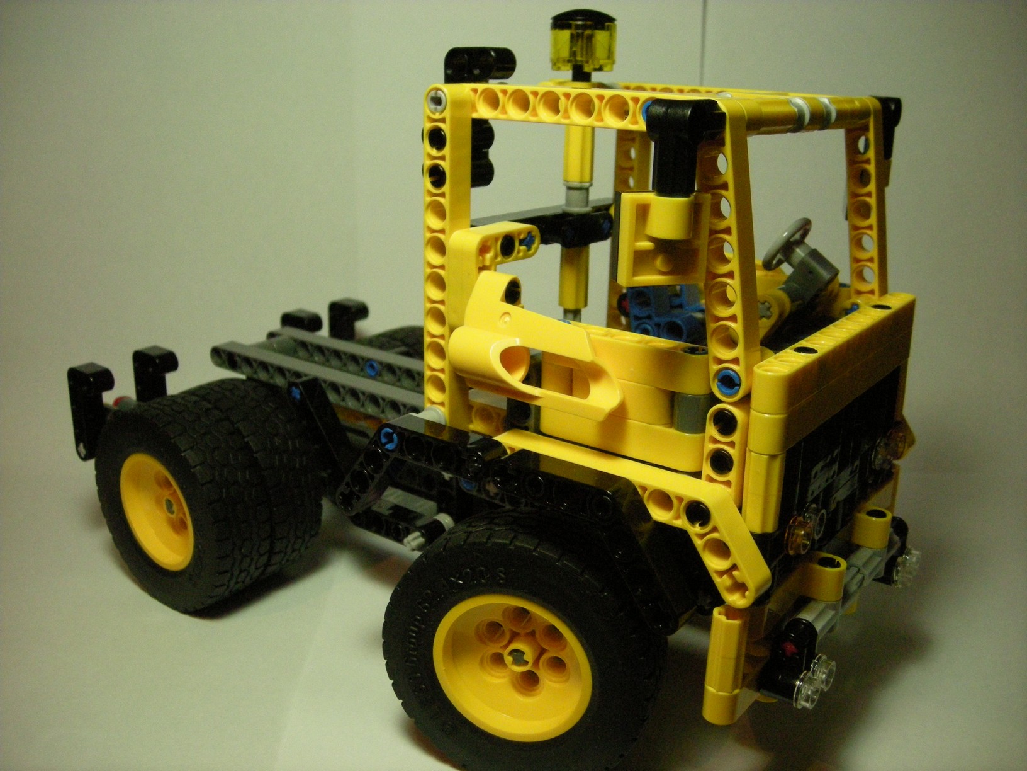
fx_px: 1038
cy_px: 386
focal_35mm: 35
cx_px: 514
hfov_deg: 52.6
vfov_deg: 40.7
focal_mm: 5.7
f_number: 2.8
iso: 400
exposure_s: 1/47.3
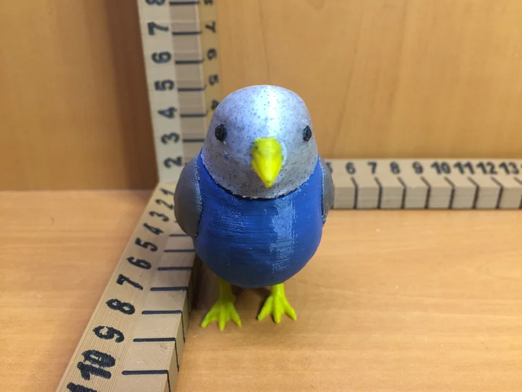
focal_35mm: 29
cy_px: 196
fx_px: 437
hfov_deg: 61.7
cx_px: 261
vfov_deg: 48.2
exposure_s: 1/15
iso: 64
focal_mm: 4.15
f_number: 2.2
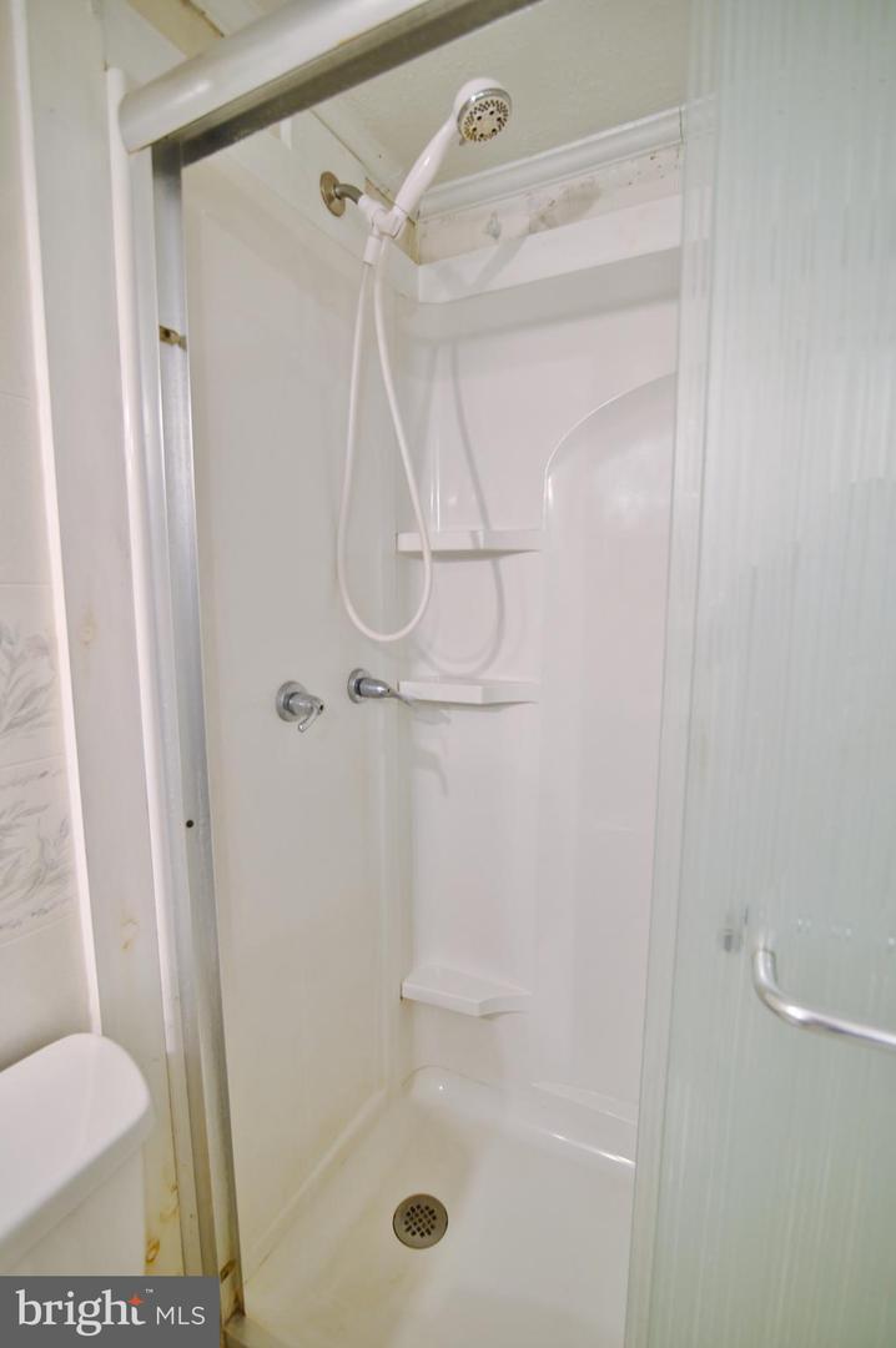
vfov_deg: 96.8
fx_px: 598
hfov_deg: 73.6
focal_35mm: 16
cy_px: 674
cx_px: 448
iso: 250
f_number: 2.8
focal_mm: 16
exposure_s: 1/30
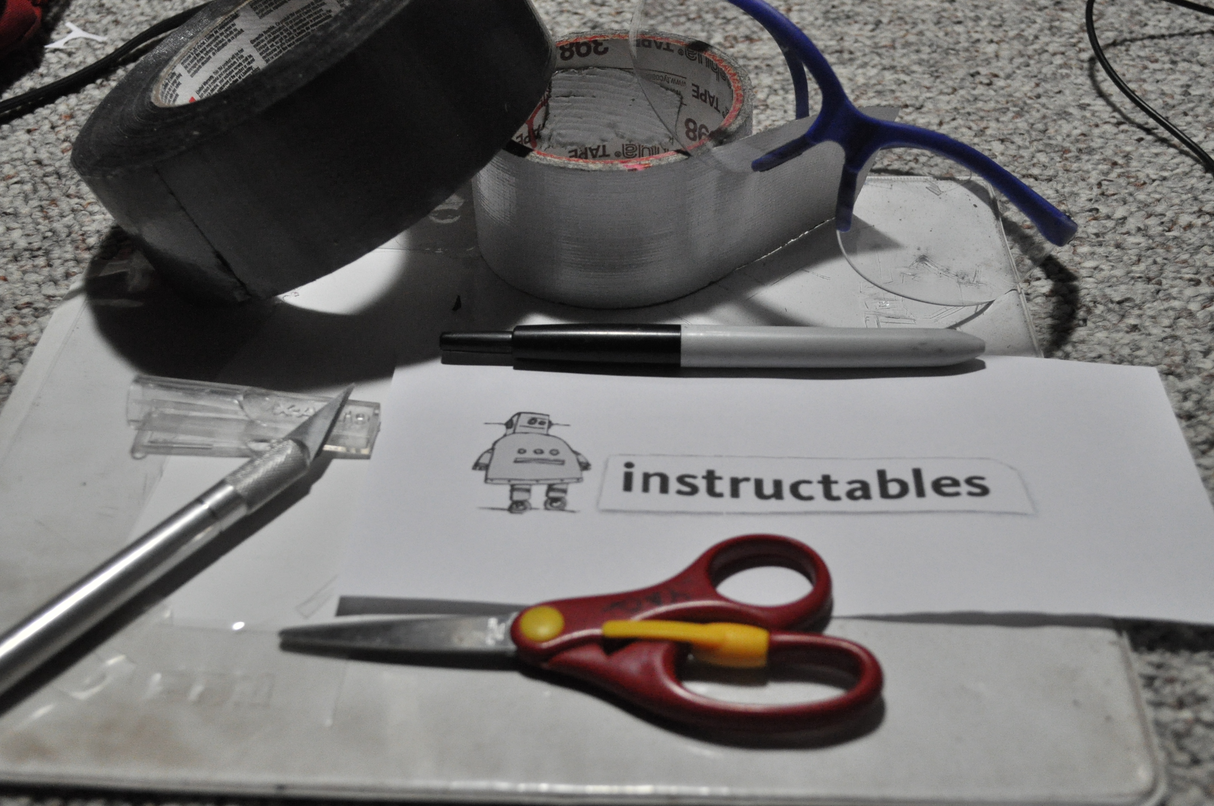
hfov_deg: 45.0
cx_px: 607
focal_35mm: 44
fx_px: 1465
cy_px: 403
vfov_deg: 30.8
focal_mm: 29
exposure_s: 1/100
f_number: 5.6
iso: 1600
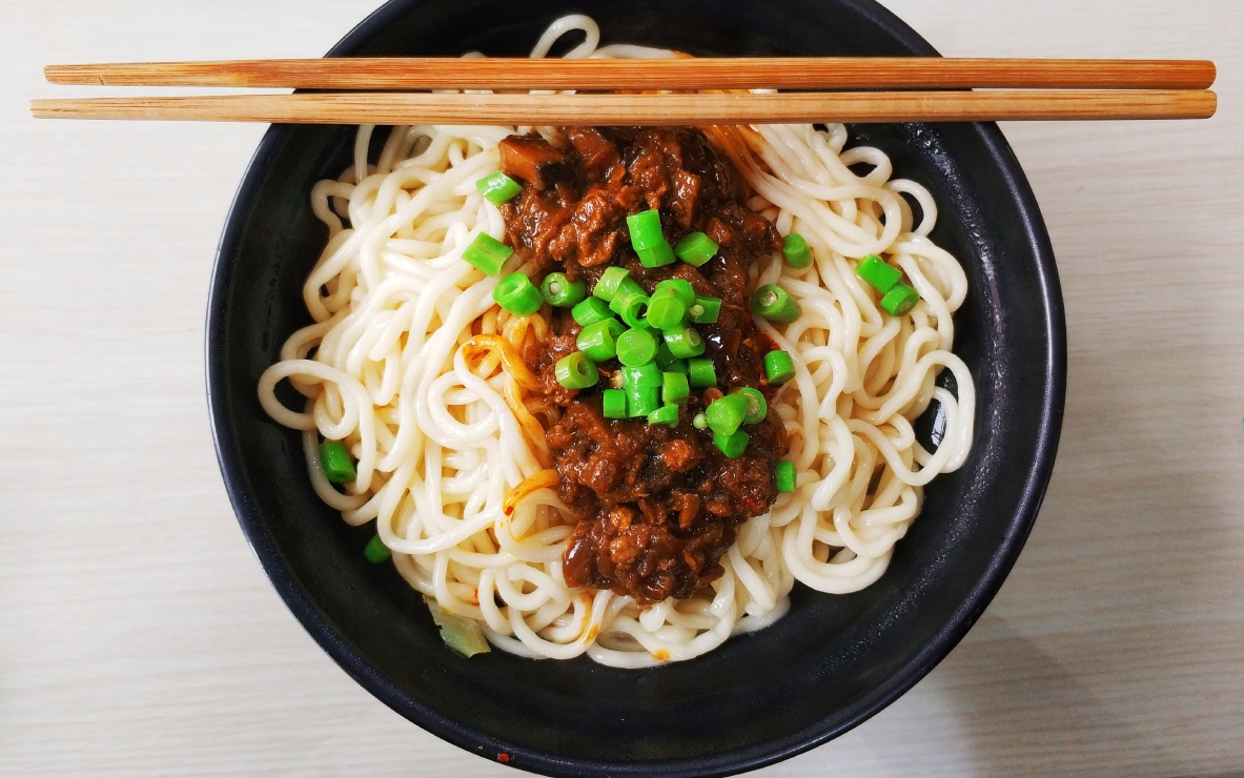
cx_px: 625
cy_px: 348
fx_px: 983
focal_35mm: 29
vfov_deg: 43.1
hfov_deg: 64.6
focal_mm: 3.82
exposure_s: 1/60
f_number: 1.8
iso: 200
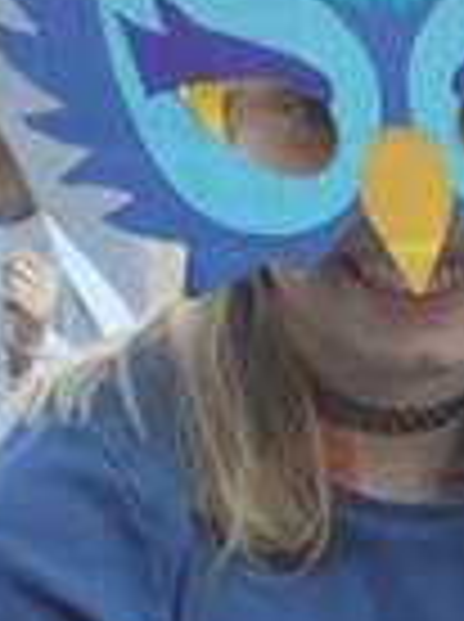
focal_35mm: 123
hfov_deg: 10.9
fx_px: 2205
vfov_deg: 14.2
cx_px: 935
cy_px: 1118
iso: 50
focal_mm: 5.31
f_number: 1.7
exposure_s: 1/148
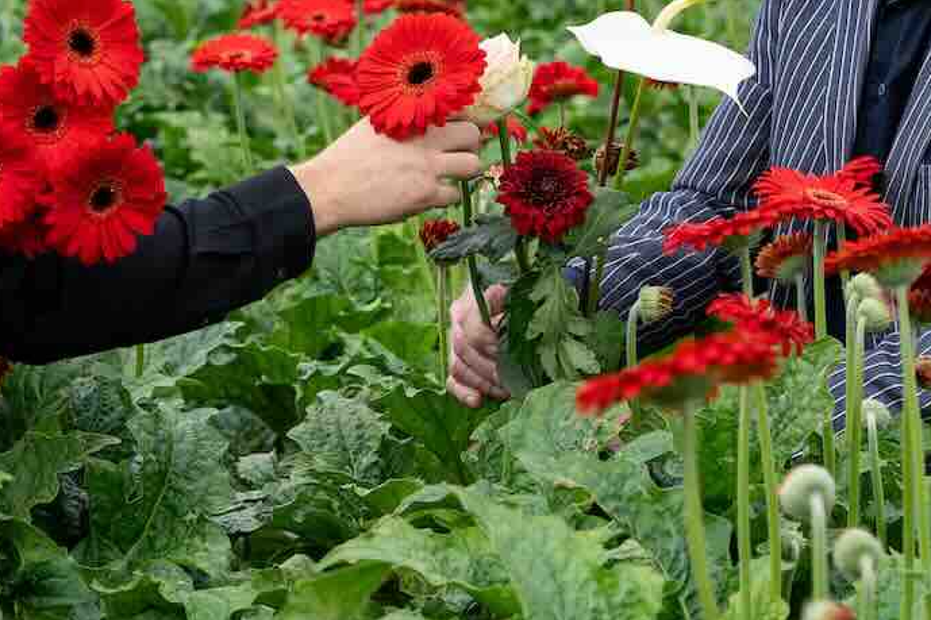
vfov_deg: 8.3
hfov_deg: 12.5
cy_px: 22
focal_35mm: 165
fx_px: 4266
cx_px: 397
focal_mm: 76
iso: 640
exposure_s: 1/640
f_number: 5.6
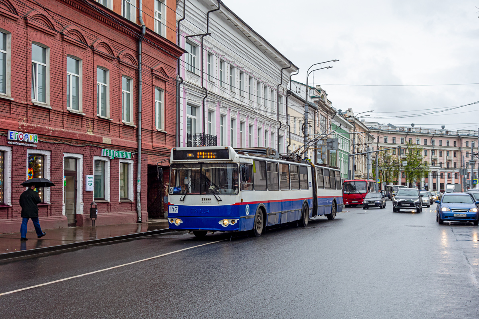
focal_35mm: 43
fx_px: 572
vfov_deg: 31.2
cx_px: 240
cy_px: 160
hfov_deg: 45.4
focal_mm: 16.01
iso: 125
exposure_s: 1/320
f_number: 5.6
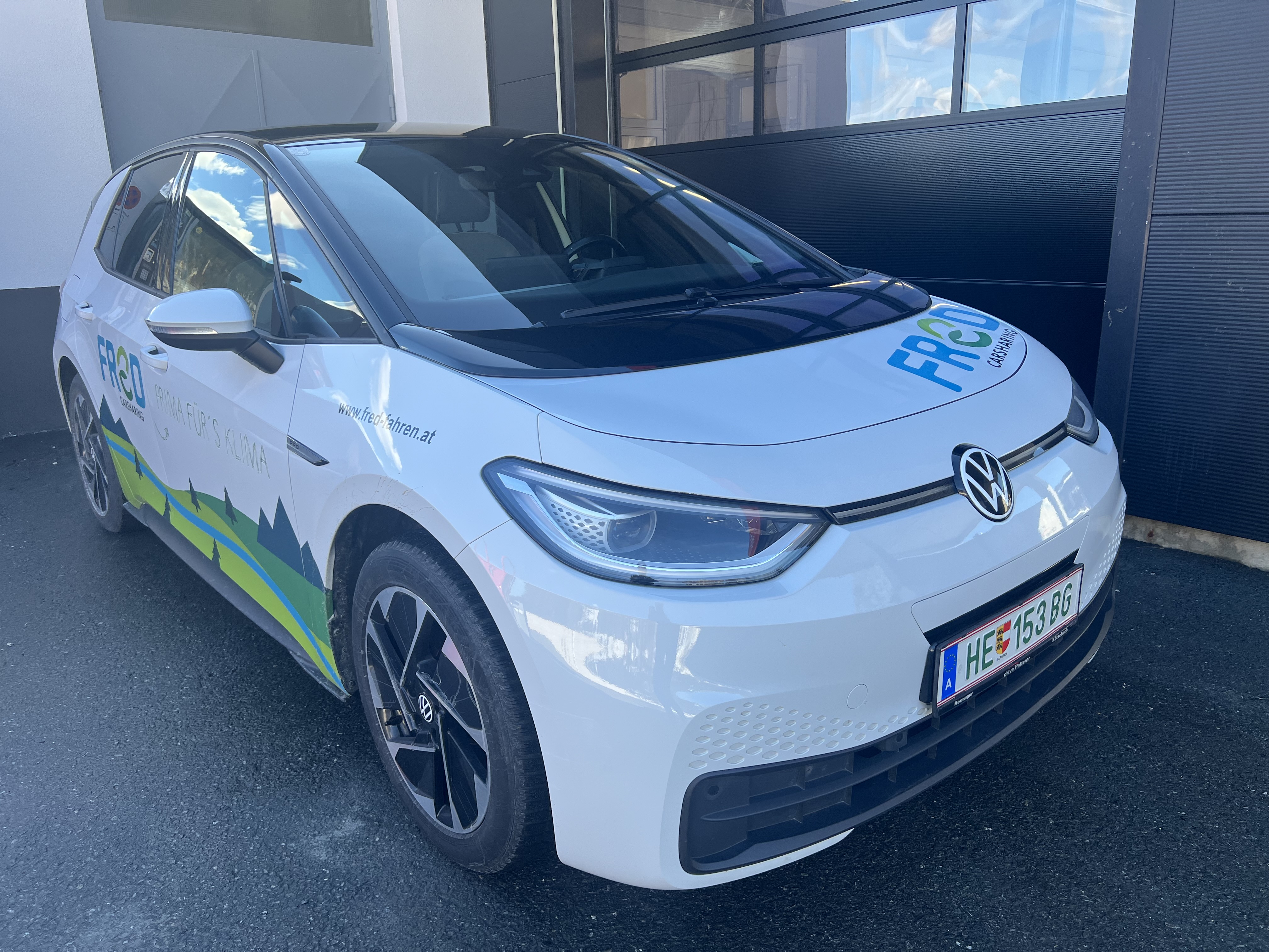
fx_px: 953
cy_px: 476
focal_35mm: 26
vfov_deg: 53.1
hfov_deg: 67.3
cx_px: 634
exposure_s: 1/617
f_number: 1.5
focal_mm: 5.7
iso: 50
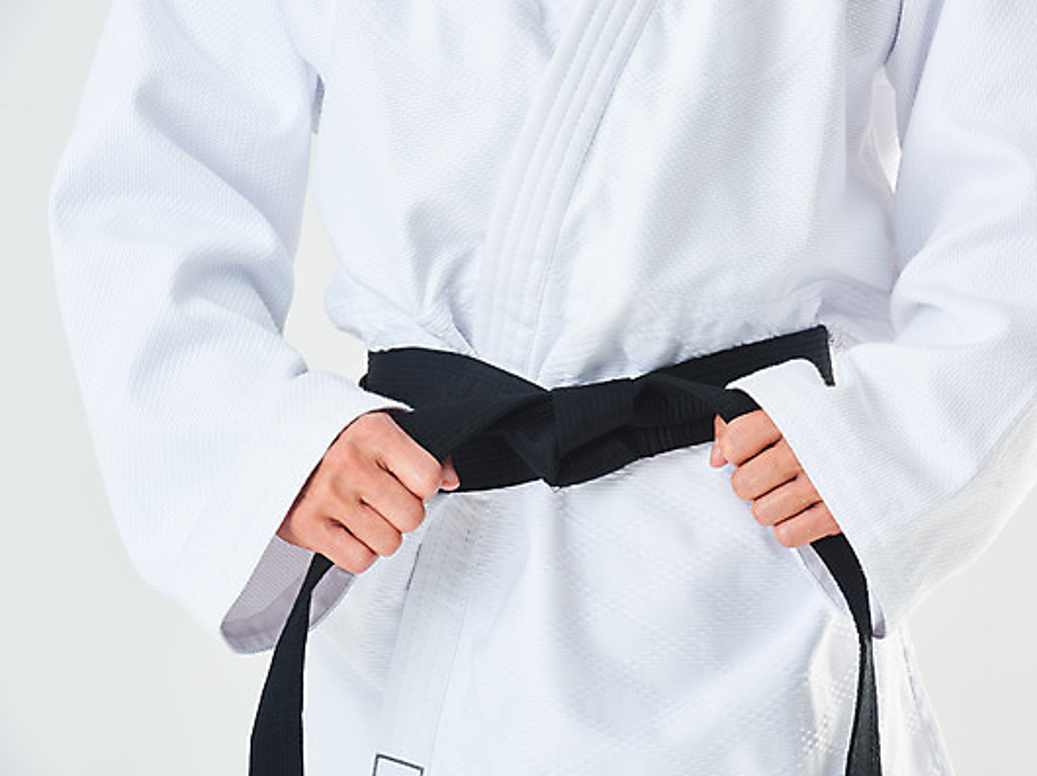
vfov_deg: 8.5
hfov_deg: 11.4
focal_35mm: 174
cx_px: 580
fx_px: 5210
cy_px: 387
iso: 100
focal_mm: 160
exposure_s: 1/125
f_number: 11
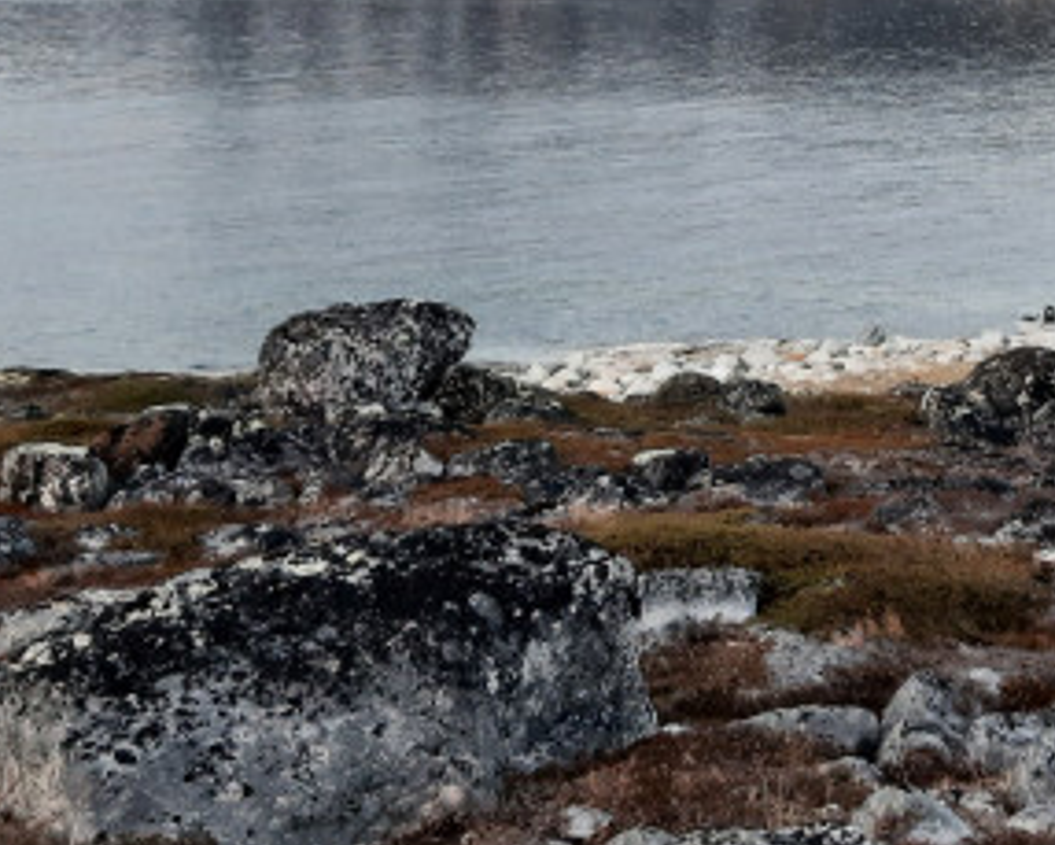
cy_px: 26
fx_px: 2218
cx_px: 745
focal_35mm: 71
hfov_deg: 26.5
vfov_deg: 20.9
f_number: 1.7
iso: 200
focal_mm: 3.92
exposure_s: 1/50
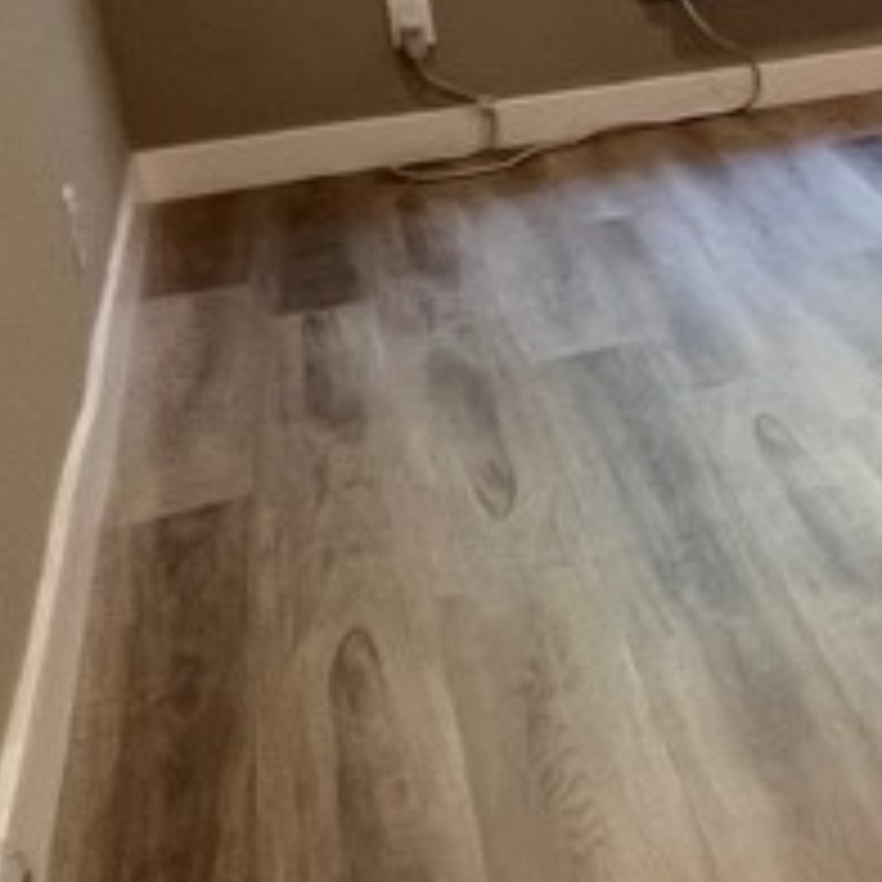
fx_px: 1730
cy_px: 22
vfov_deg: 27.2
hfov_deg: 17.2
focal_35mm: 60
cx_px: 1904
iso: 200
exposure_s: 1/120
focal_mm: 1.57
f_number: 1.8
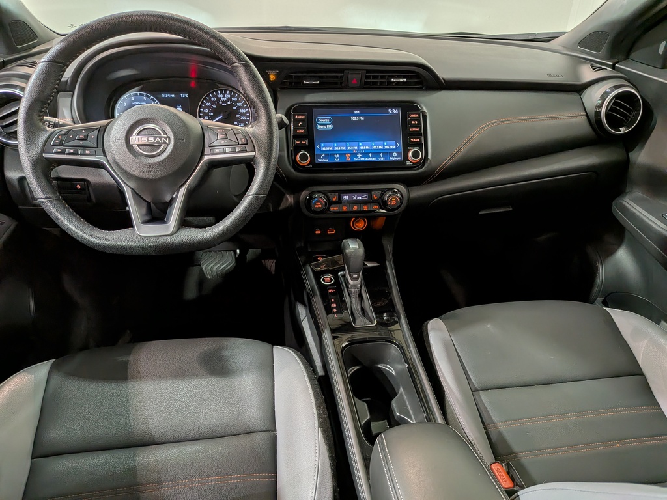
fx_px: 462
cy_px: 250
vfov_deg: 56.8
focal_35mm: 24
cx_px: 334
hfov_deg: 71.6
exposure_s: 1/64
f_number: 1.7
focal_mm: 4.53
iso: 28
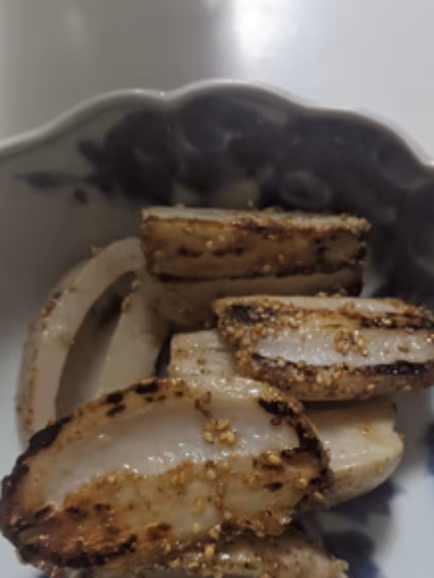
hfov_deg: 38.5
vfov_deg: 49.6
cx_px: 258
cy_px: 362
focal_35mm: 37
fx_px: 619
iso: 62
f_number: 1.8
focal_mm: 4.44
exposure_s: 1/30
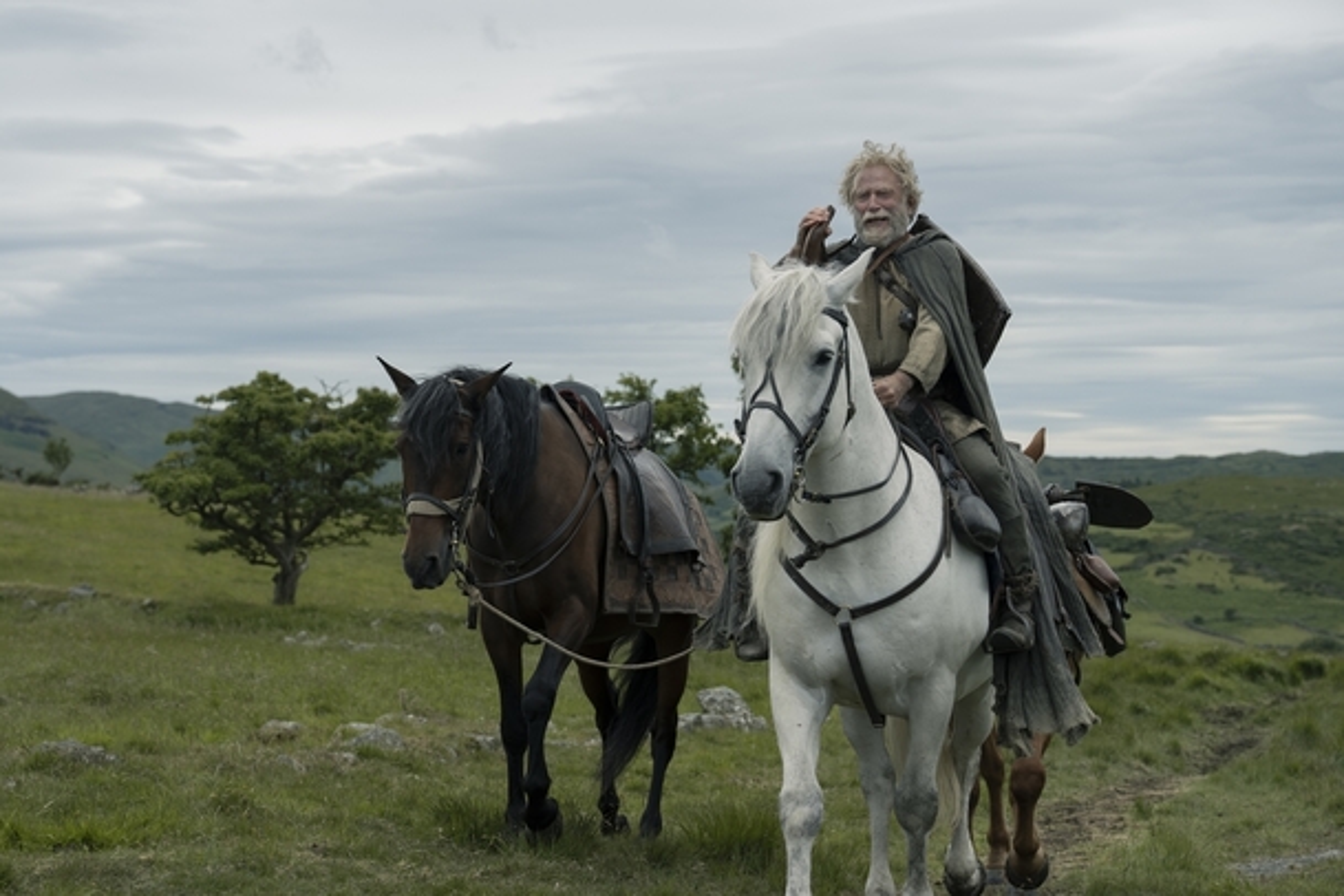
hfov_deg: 28.8
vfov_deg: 19.5
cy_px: 448
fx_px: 2613
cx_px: 672
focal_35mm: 70
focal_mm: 70
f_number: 5
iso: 640
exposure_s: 1/1000
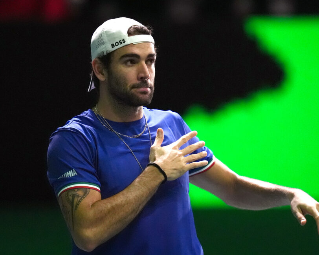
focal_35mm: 462
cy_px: 125
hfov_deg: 4.2
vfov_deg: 3.4
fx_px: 4363
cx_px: 165
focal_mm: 400
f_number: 2.8
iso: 6400
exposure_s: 1/2000
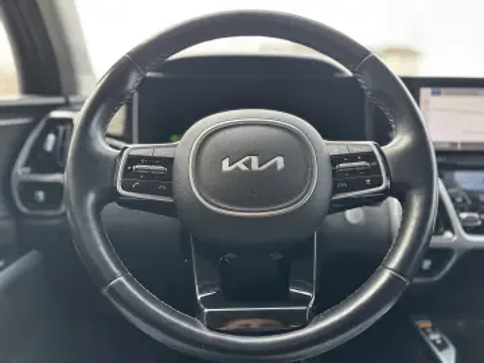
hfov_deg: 67.3
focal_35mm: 26
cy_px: 182
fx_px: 364
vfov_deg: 53.1
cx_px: 242
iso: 100
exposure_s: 1/121
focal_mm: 5.96
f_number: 1.6
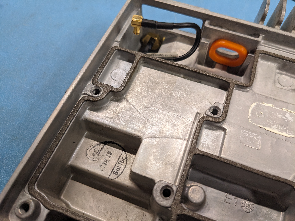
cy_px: 110
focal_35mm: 27
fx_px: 230
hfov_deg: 65.3
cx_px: 148
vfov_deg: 51.4
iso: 93
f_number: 1.73
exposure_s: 1/60
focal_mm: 4.38
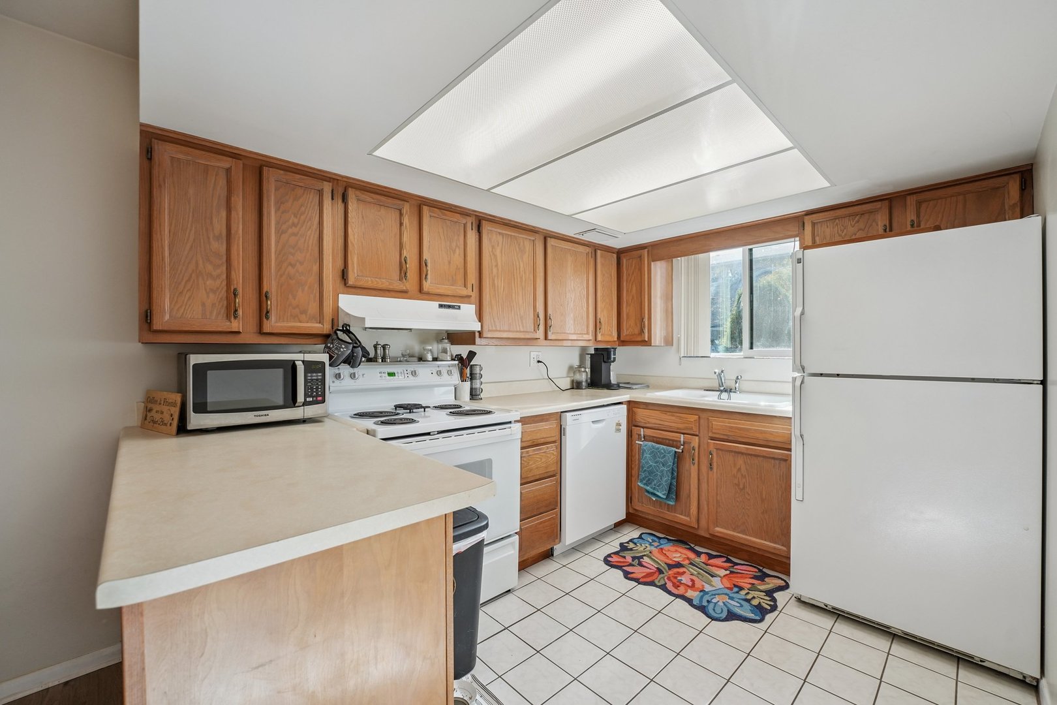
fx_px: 429
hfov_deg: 101.9
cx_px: 528
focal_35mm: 15
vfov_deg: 78.8
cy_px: 352
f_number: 6.3
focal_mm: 14.6
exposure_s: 1/125
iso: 400
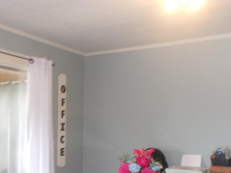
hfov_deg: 41.1
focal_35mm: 46
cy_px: 134
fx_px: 307
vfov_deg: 30.9
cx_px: 93
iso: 200
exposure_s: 1/25
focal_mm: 4.6
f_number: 3.2
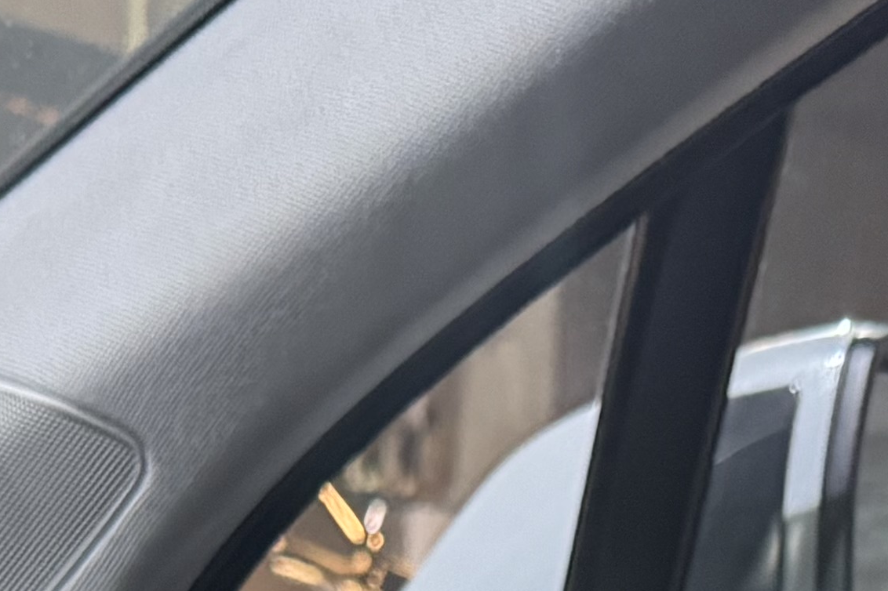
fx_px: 3107
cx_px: 536
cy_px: 1539
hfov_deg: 16.3
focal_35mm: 126
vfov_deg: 9.4
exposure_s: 1/30
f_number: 1.78
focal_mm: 6.76
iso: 800
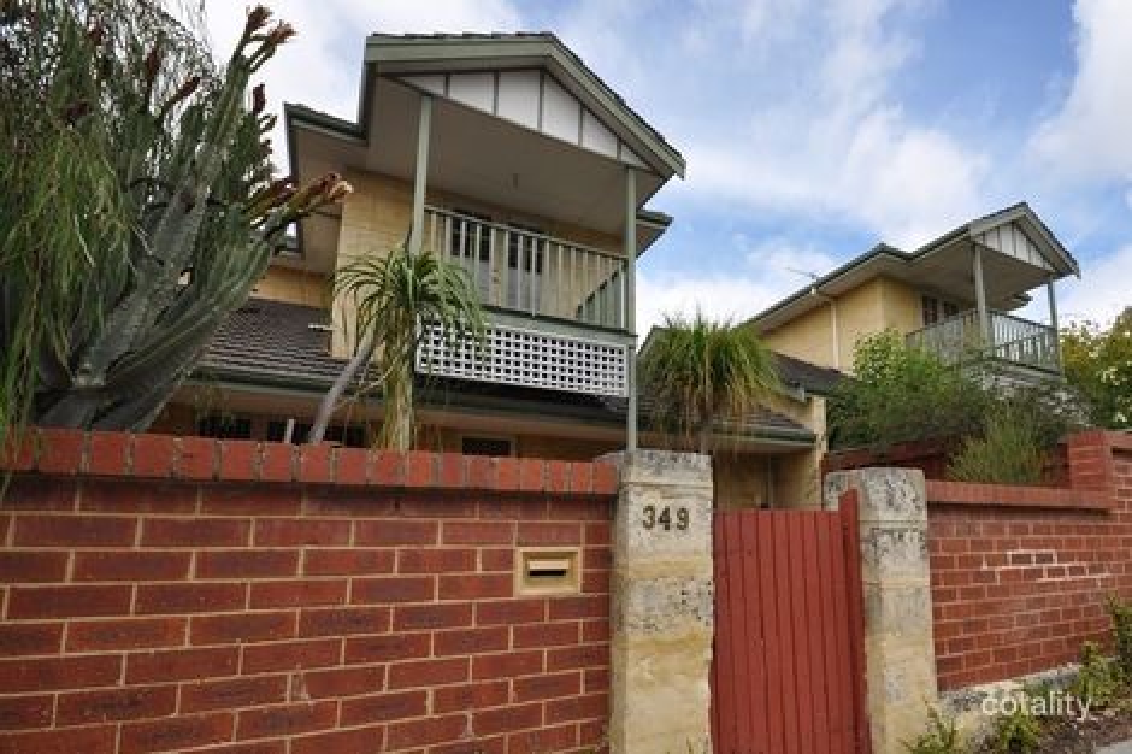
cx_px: 566
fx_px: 471
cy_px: 377
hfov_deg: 100.4
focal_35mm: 15
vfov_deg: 77.3
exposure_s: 1/200
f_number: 11
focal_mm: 10
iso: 200
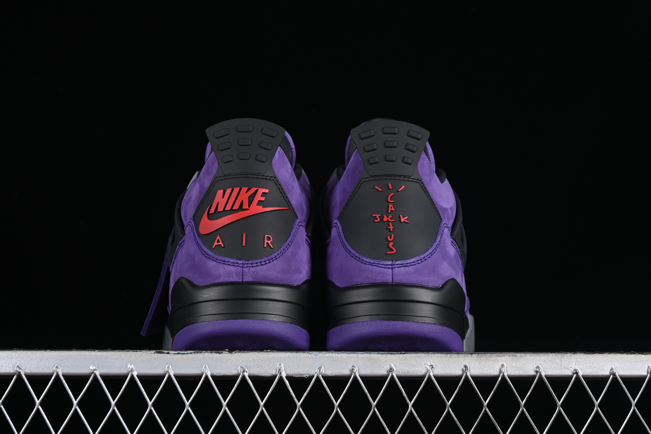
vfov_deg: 18.2
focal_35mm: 75
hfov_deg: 27.0
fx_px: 1356
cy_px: 217
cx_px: 326
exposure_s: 1/60
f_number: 6.3
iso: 160
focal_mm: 50
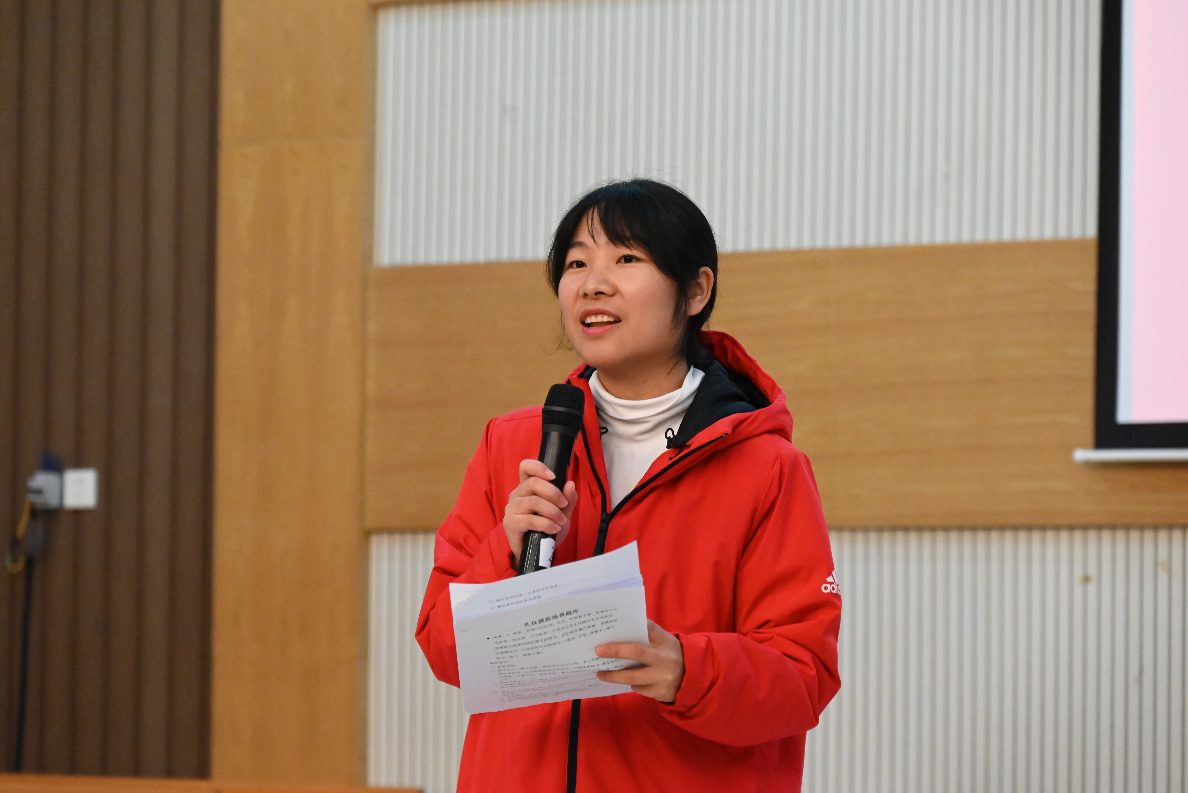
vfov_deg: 9.8
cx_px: 594
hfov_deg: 14.6
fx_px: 4622
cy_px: 396
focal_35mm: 140
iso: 8000
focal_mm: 140
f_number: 6.3
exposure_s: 1/160
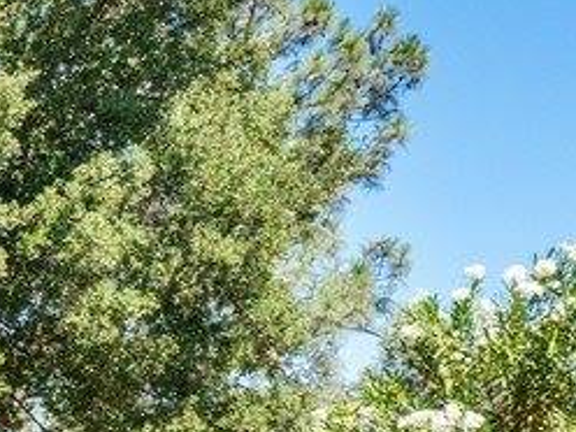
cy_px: 548
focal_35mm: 66
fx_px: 1098
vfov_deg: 20.5
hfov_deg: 21.2
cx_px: -425
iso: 200
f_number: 8
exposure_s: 1/320
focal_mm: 8
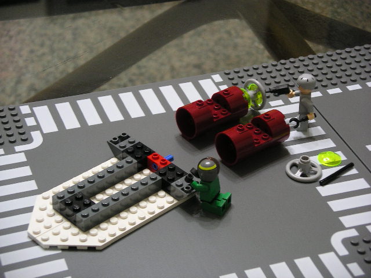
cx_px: 186
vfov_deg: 15.1
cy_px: 139
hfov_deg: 20.0
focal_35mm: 98
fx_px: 1050
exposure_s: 1/10
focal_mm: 20.4
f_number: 3.8
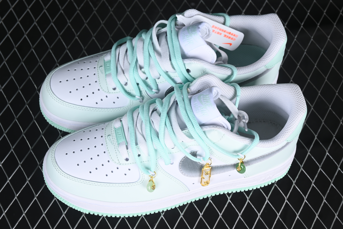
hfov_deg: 27.0
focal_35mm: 75
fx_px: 715
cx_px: 172
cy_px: 114
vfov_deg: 18.2
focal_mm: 50
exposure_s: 1/80
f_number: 7.1
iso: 160
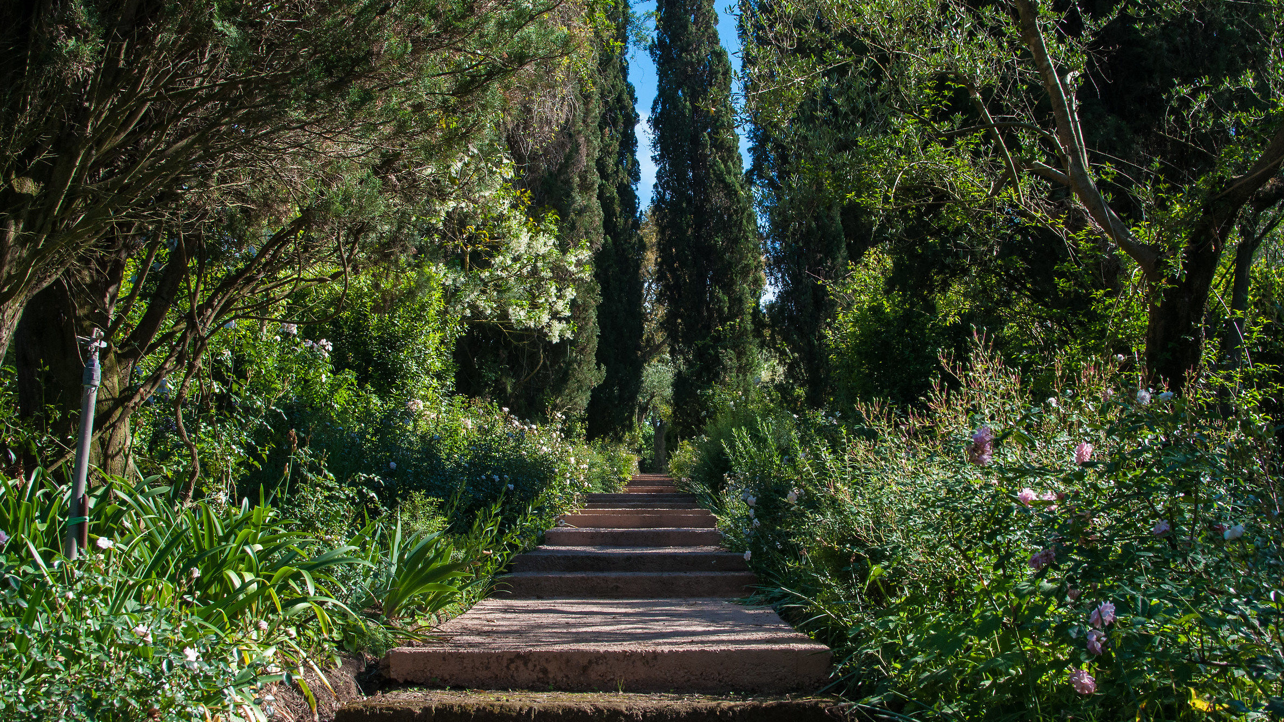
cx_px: 638
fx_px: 1890
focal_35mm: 56
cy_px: 393
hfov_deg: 37.5
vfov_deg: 21.6
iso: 800
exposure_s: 1/500
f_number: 8
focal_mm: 35
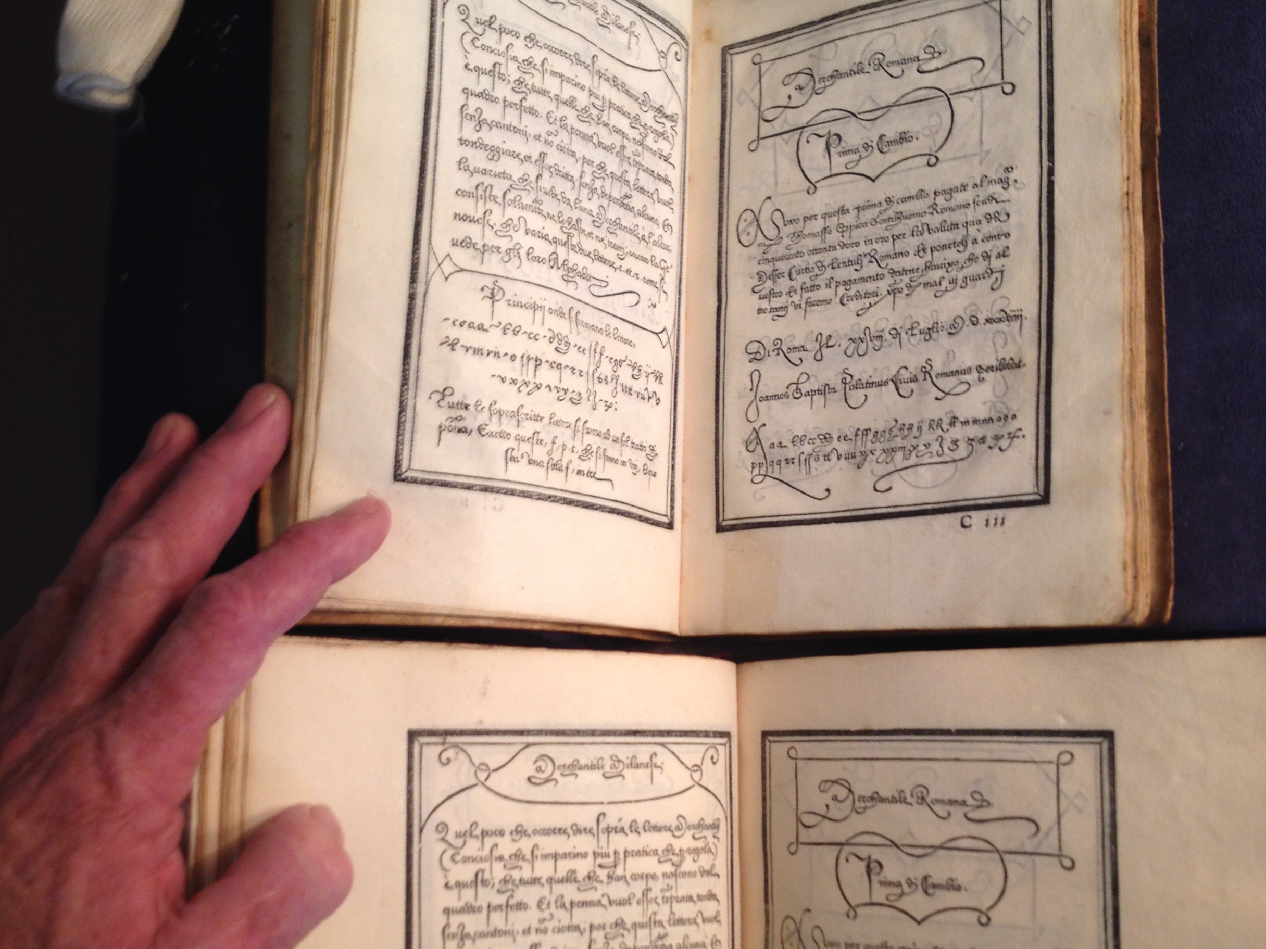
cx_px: 635
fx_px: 1719
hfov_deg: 40.4
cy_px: 607
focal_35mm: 47
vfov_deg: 30.7
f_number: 2.4
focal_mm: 4.28
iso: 50
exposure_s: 1/20
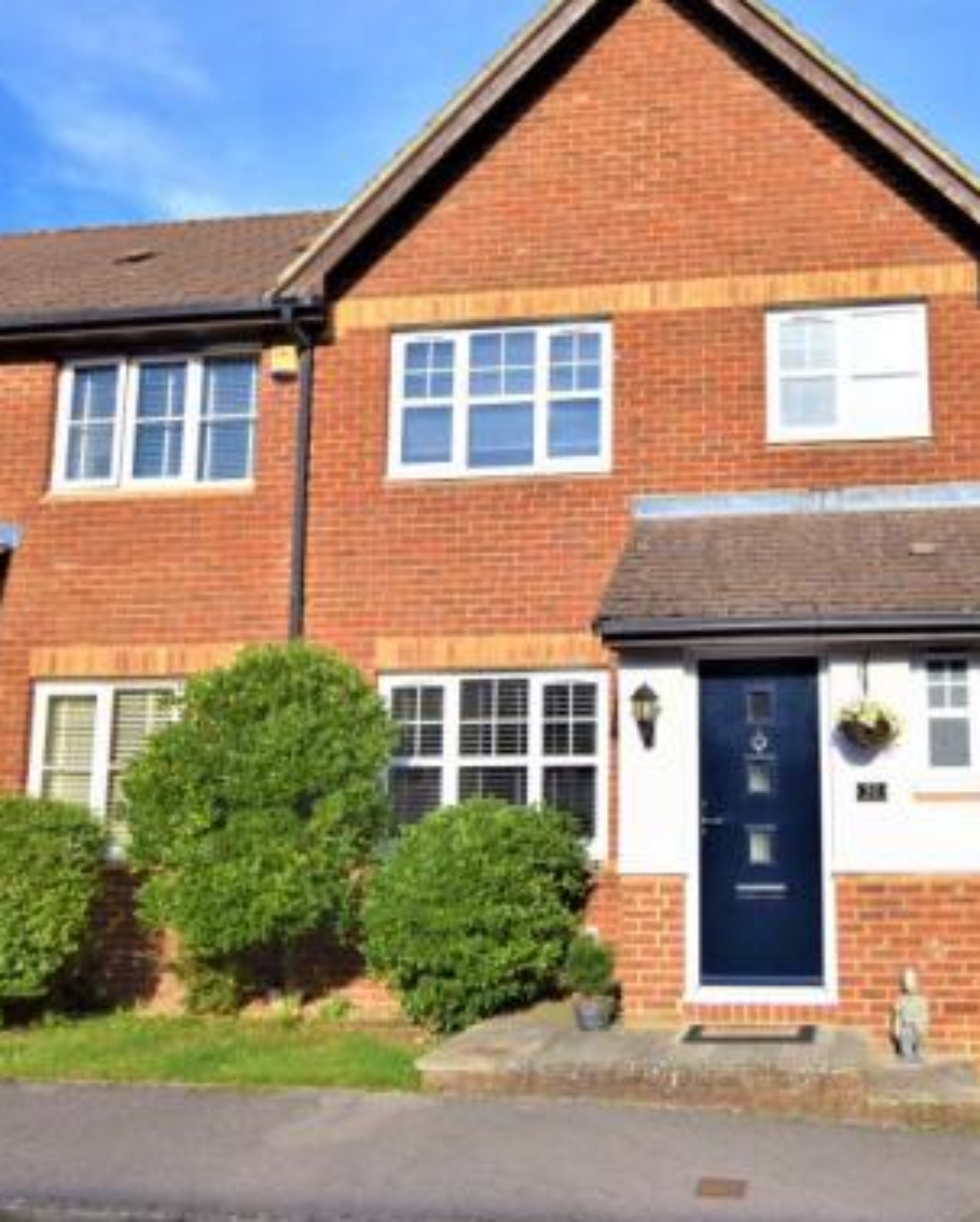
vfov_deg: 64.4
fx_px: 971
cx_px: 726
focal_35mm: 27
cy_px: 600
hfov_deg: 51.4
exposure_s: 1/2500
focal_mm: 11
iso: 200
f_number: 3.5
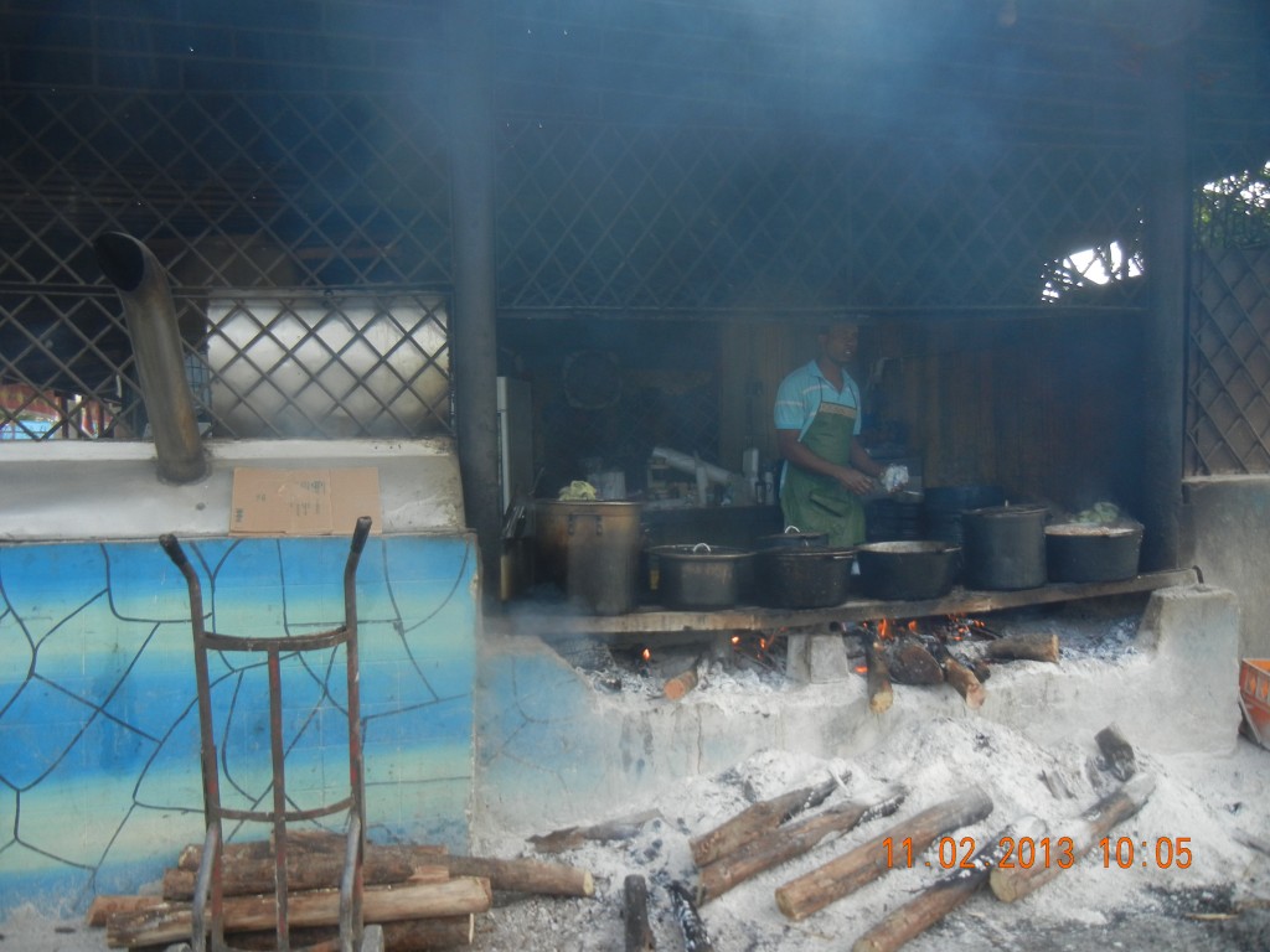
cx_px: 635
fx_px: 1101
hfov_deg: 60.0
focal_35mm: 30
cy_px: 476
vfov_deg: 46.8
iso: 160
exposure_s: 1/290
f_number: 3.5
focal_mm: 5.4
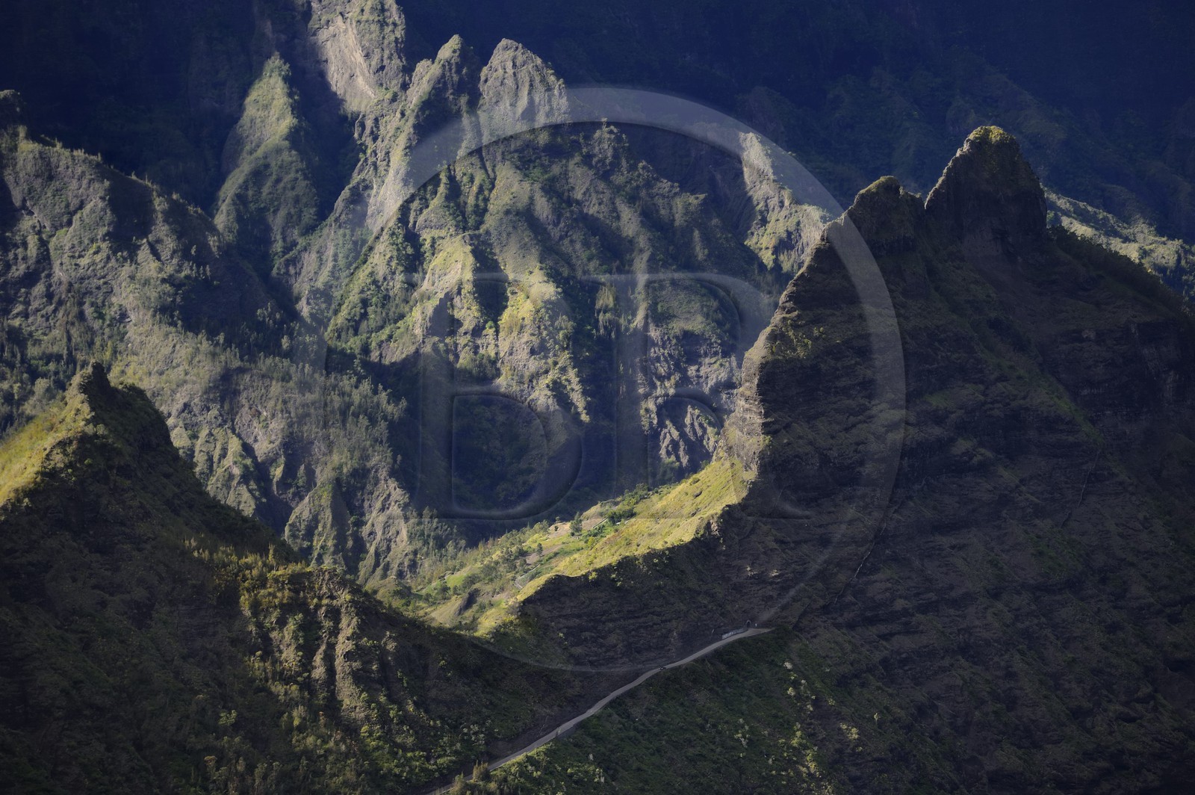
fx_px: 5472
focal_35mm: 165
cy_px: 398
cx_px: 598
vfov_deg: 8.3
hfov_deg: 12.5
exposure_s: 1/1250
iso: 800
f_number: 5
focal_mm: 165
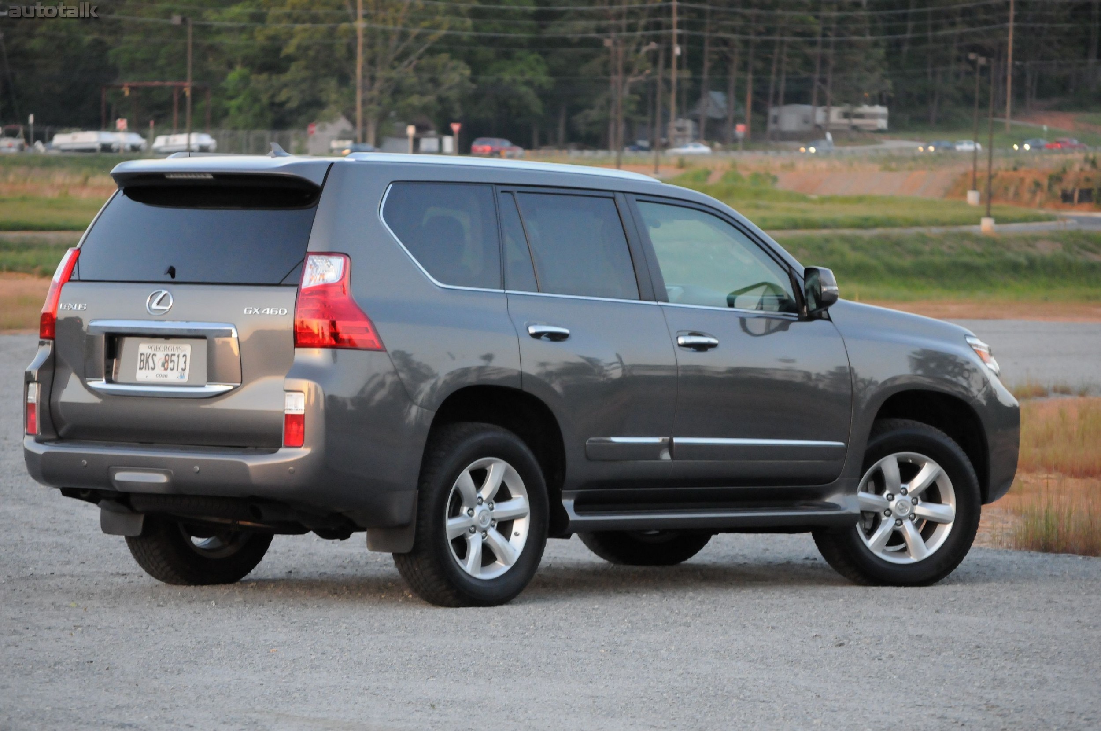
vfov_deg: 8.7
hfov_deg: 13.1
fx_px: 4811
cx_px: 550
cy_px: 366
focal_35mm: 158
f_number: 6.3
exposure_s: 1/200
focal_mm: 105
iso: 2000
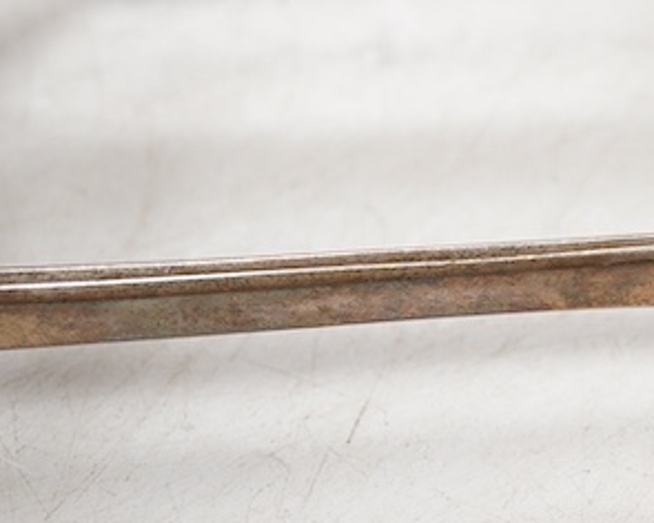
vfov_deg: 11.9
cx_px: 982
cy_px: 18
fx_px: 2497
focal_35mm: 129
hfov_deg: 14.0
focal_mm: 30
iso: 1250
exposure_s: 1/125
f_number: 8
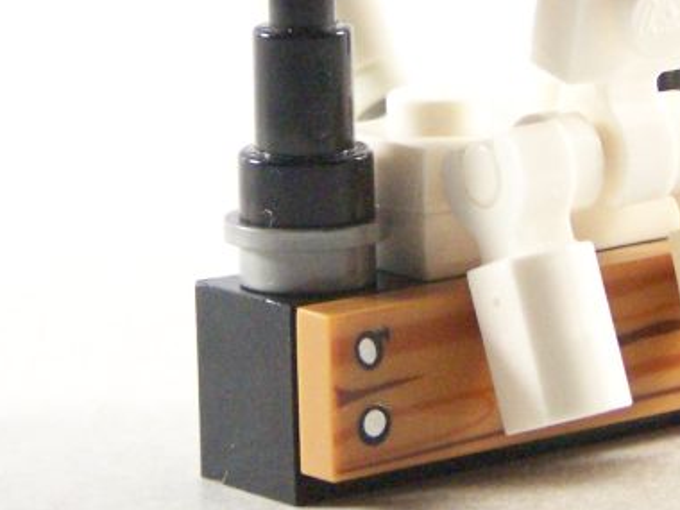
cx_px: 508
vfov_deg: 6.7
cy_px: 55
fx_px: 4341
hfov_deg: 8.9
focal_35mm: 221
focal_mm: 13.7
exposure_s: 1/60
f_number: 3.2
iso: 400
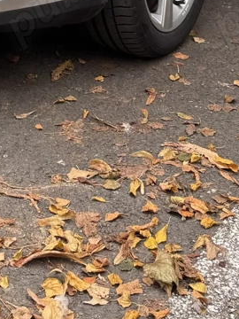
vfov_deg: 18.5
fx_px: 819
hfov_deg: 16.3
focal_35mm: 89
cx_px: -2
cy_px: -209
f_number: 1.78
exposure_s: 1/121
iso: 80
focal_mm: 6.76
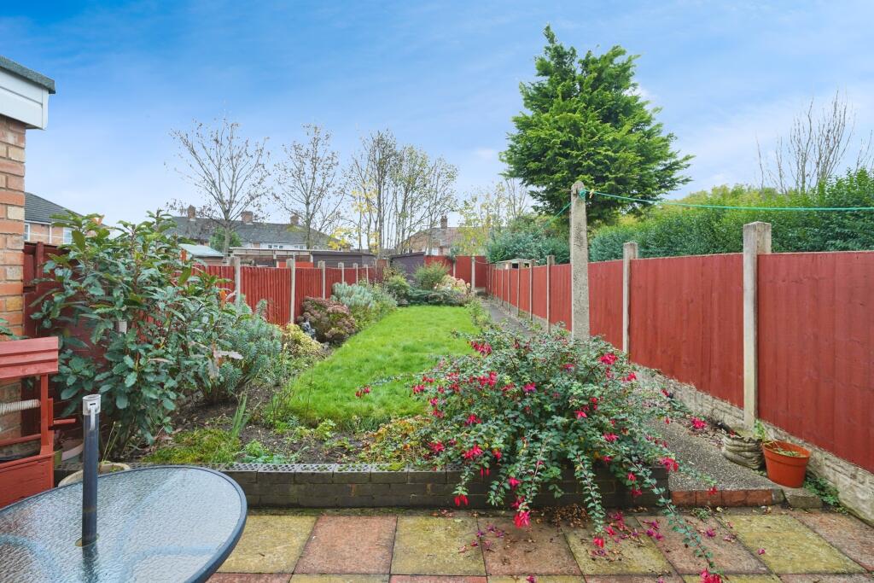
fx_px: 388
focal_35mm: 16
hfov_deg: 96.7
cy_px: 292
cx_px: 437
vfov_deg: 73.8
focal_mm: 16
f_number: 7.1
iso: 400
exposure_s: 1/30
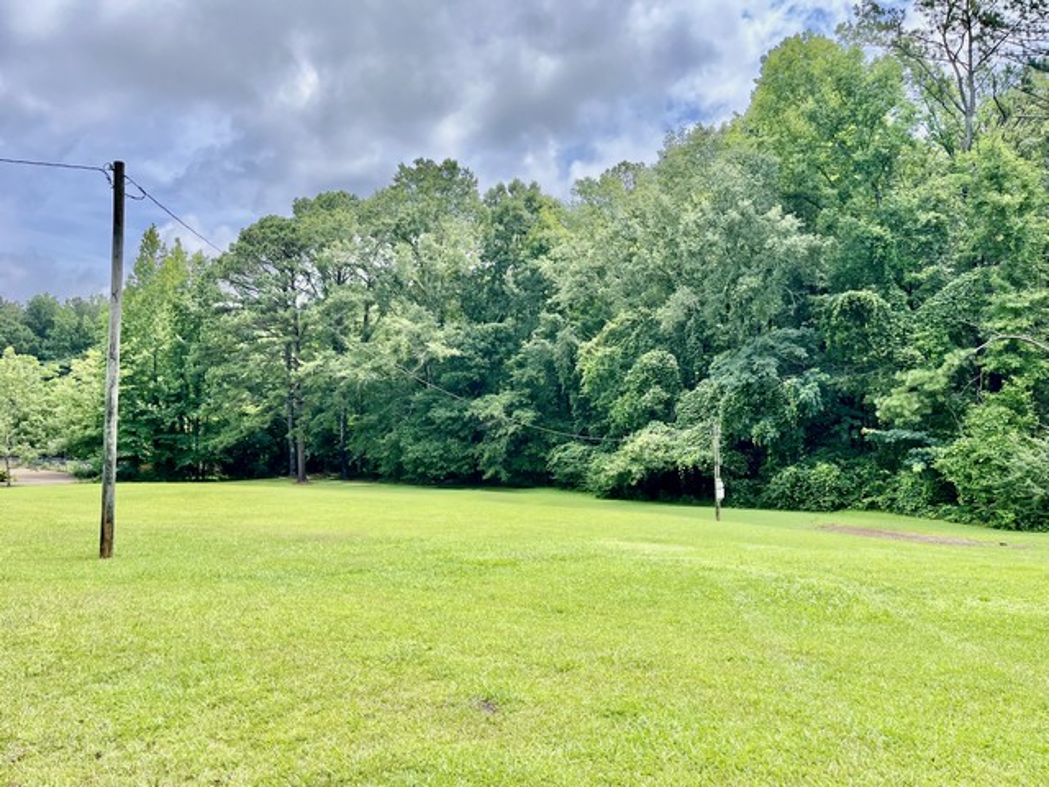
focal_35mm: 26
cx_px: 524
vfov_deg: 53.1
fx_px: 788
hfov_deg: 67.3
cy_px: 394
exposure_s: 1/1776
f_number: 1.6
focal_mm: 5.1
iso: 50
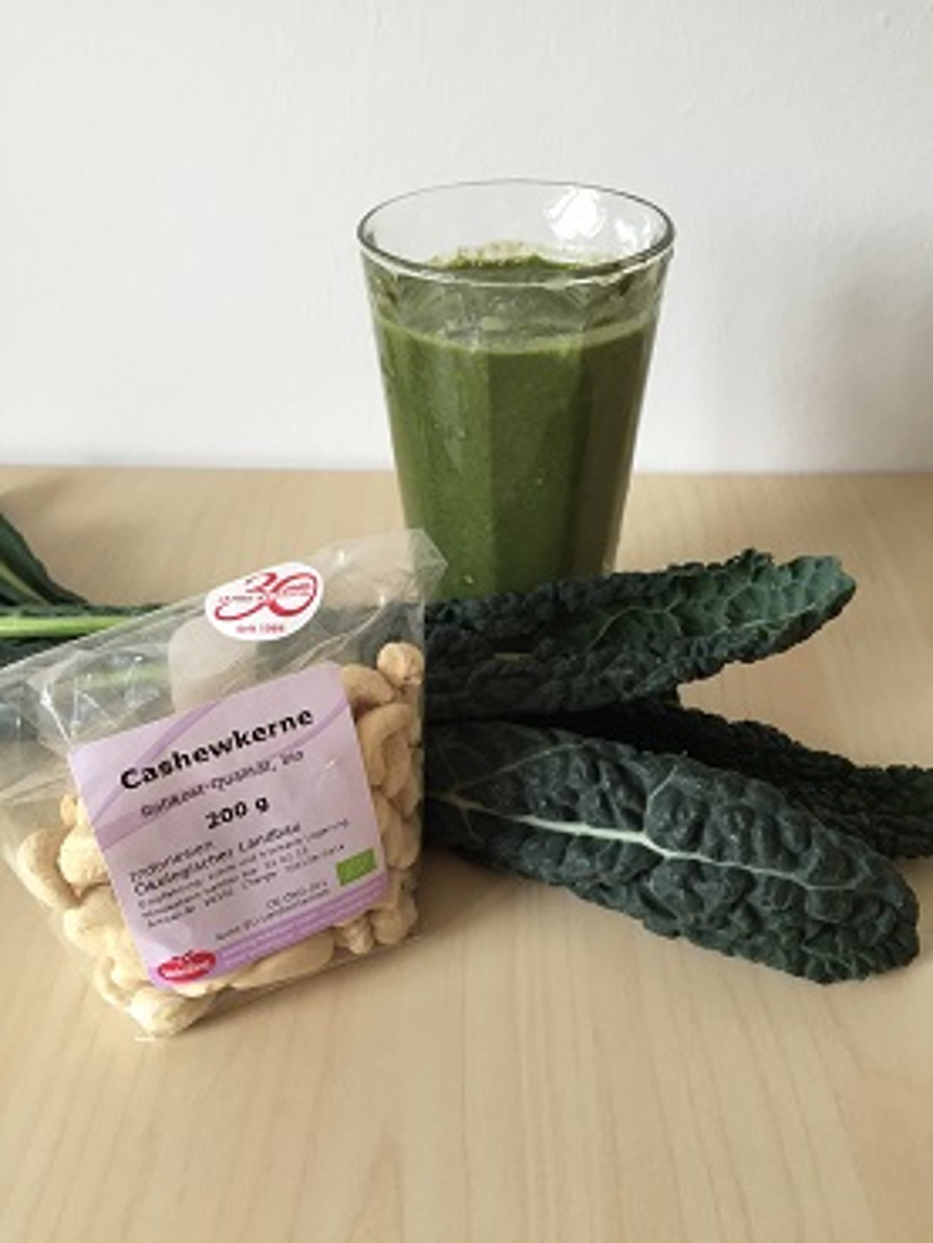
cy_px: 622
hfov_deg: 48.3
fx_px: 1042
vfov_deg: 61.6
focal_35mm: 29
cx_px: 466
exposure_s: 1/30
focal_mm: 4.15
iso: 80
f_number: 2.2
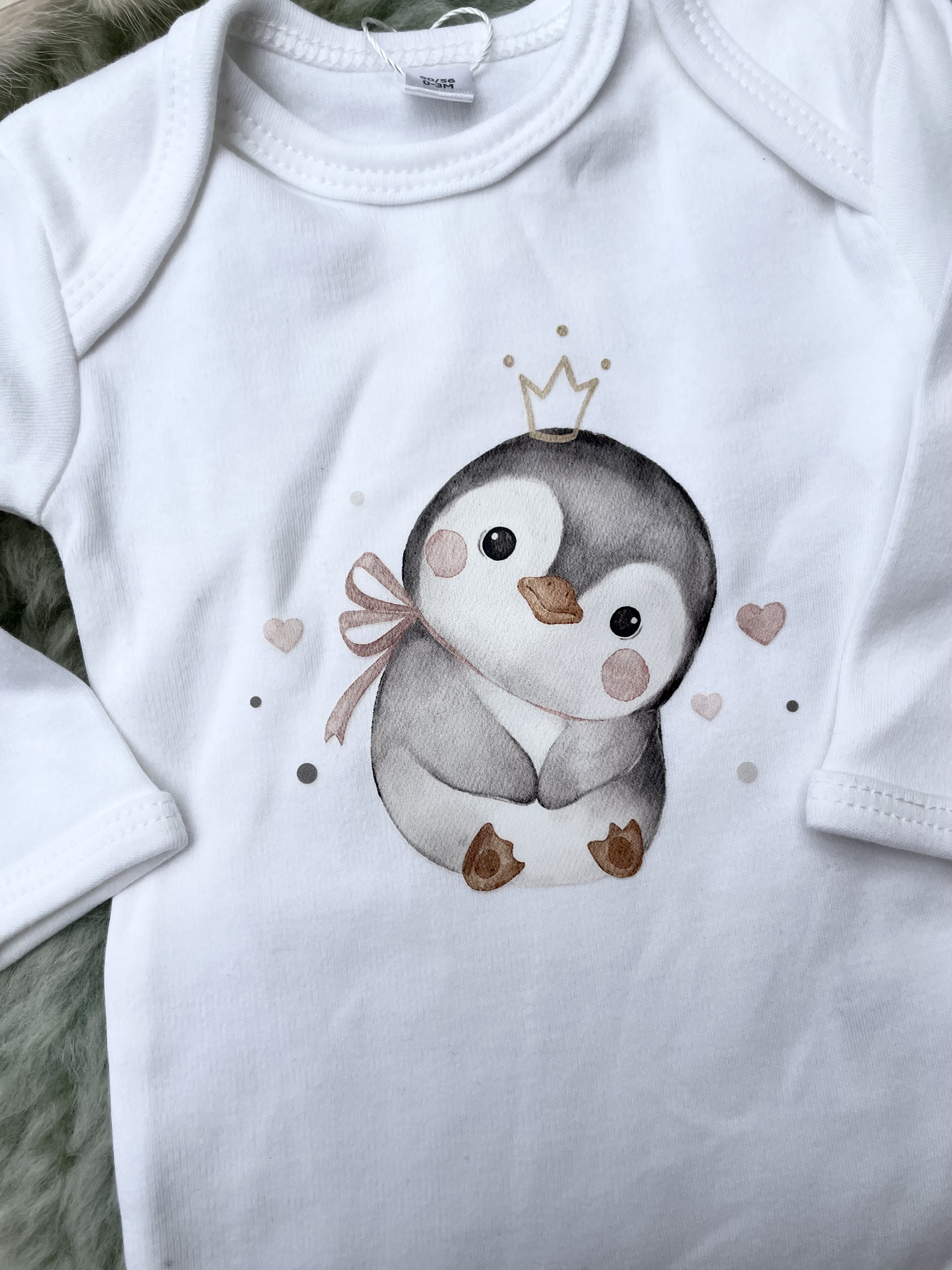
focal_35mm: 26
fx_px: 953
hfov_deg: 53.1
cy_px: 635
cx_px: 476
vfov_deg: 67.3
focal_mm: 4.2
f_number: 1.6
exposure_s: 1/1135
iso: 32
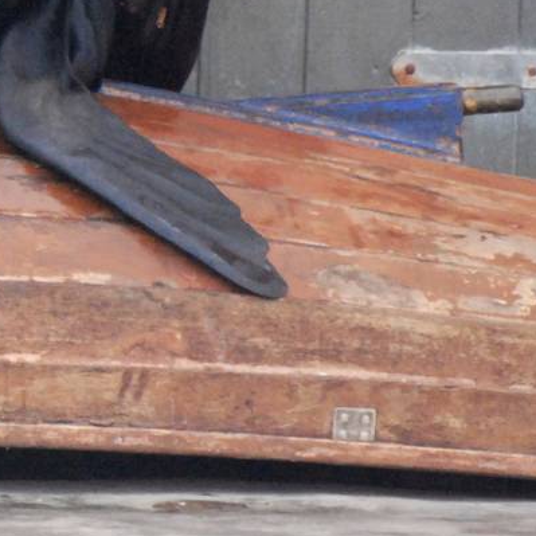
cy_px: 60
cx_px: -383
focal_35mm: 1228
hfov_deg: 1.4
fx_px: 21513
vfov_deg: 1.4
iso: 1600
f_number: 5.3
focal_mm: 240
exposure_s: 1/640
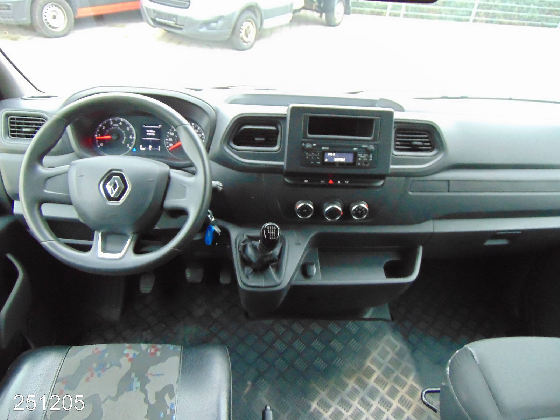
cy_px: 210
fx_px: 404
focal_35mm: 25
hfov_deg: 69.4
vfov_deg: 54.9
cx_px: 280
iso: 400
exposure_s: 1/15
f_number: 3
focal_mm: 4.5
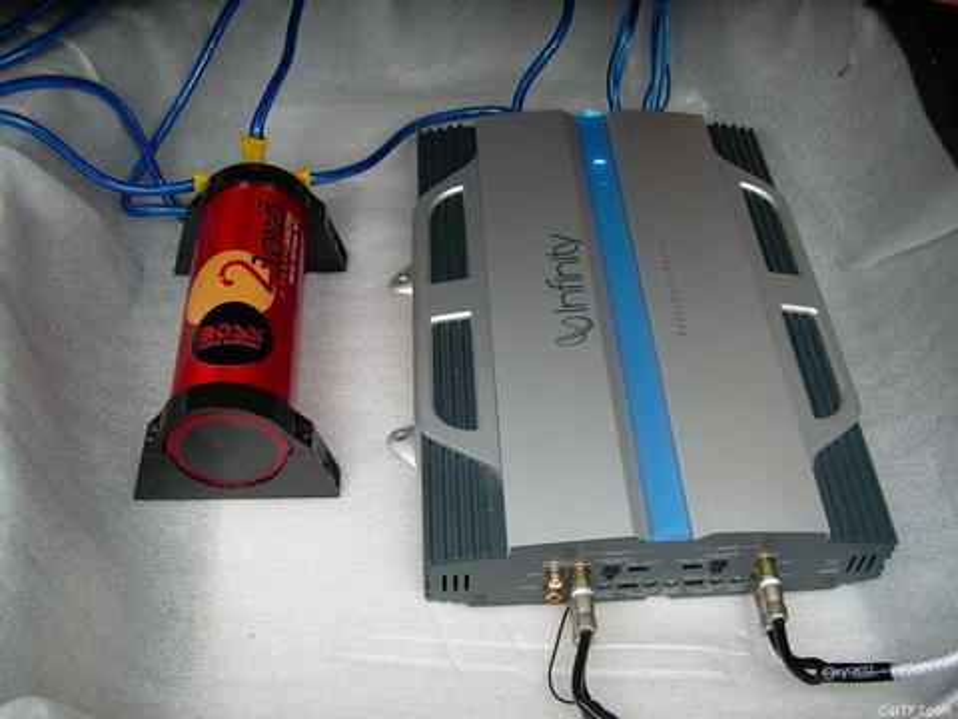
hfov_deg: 49.0
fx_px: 1052
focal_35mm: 38
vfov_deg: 37.7
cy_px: 360
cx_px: 479
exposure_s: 1/32.7
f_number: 2.8
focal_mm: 6.3
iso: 50
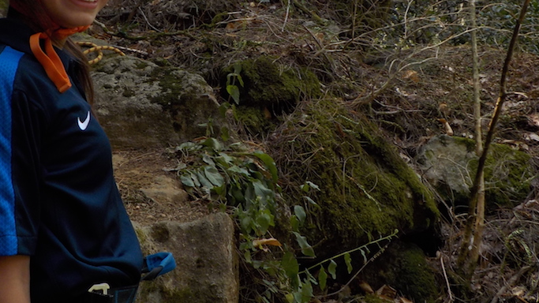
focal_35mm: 49
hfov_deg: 41.6
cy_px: 80
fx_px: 700
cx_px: 186
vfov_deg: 24.2
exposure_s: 1/250
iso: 125
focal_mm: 4.1
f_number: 3.3
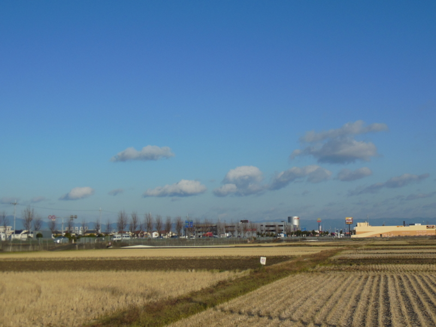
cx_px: 218
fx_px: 718
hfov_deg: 33.8
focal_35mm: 57
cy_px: 164
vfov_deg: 25.7
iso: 125
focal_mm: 10.2
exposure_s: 1/2000
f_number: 4.1
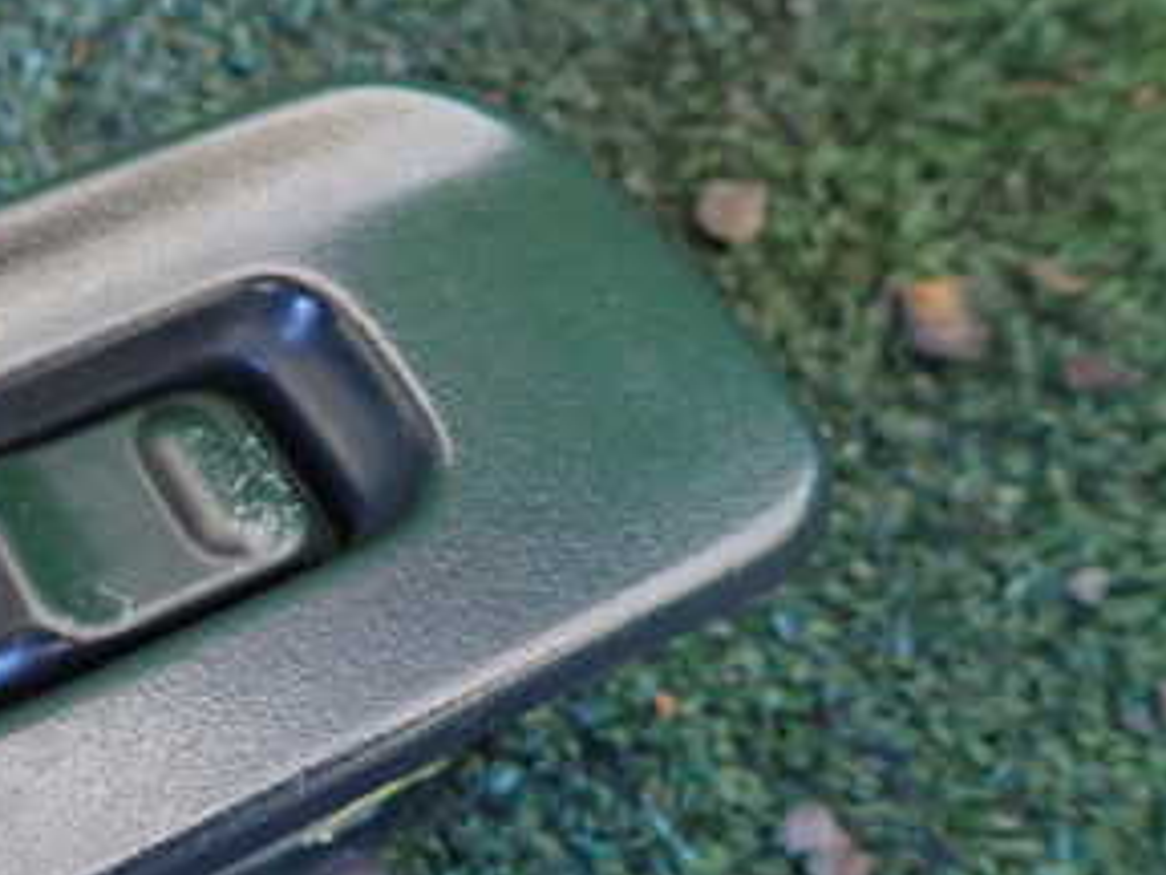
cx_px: -8
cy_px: 571
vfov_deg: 27.9
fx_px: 1752
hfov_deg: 33.6
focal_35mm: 52
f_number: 2
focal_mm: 4.5
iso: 800
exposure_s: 1/30
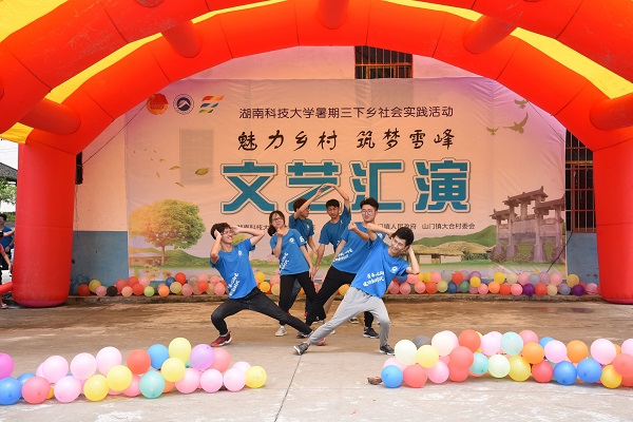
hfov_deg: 38.2
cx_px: 316
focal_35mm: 52
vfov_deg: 26.0
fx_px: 914
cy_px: 211
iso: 250
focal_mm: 52
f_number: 9
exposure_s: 1/200
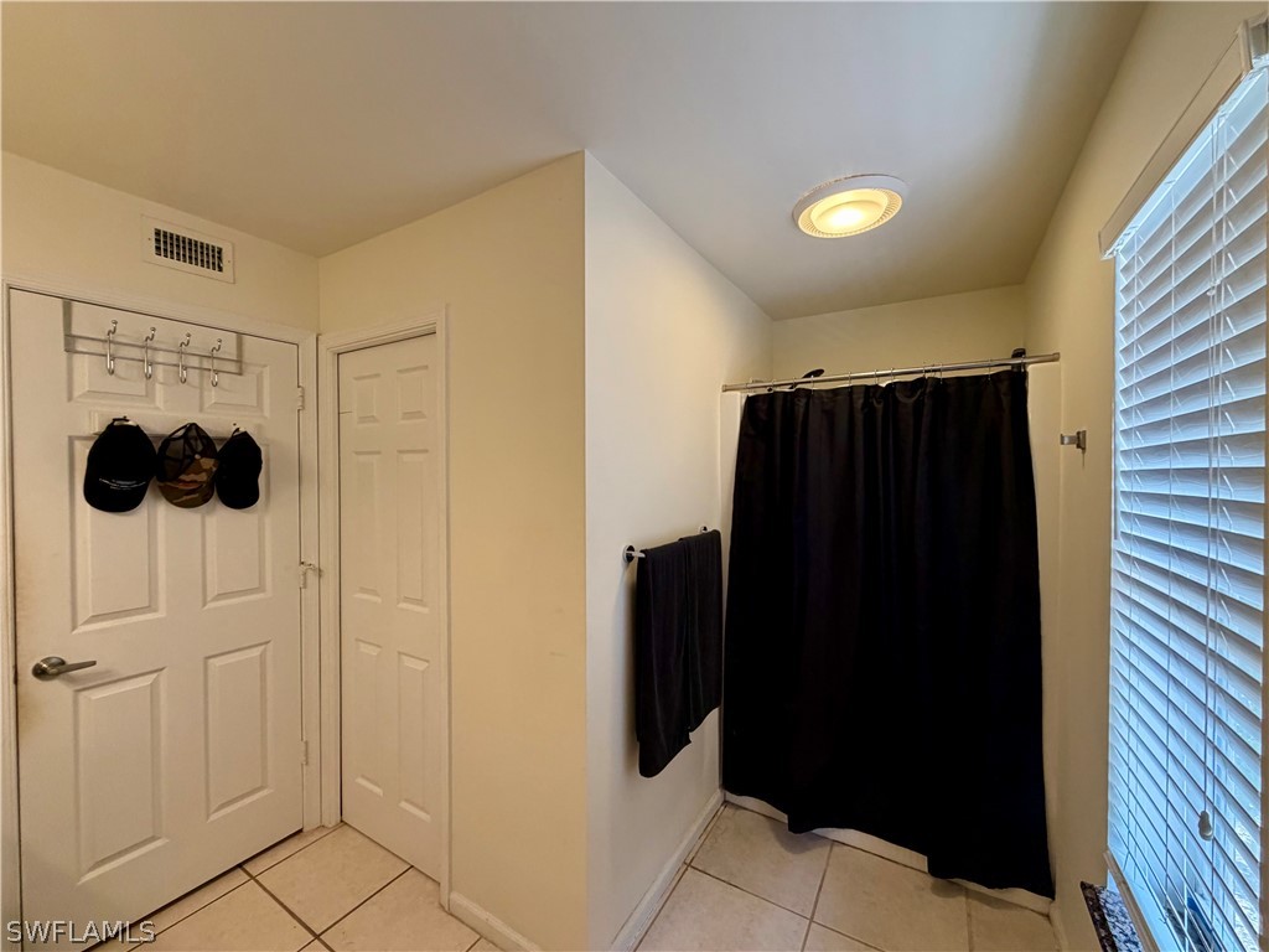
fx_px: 513
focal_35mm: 14
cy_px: 476
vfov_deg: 85.7
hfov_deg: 102.1
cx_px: 634
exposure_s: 1/60
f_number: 2.2
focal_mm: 2.22
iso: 250
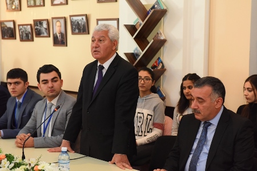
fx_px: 500
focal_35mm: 70
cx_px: 128
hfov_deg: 28.8
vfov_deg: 19.5
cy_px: 86
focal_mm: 70
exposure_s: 1/125
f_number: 5.6
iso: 5000
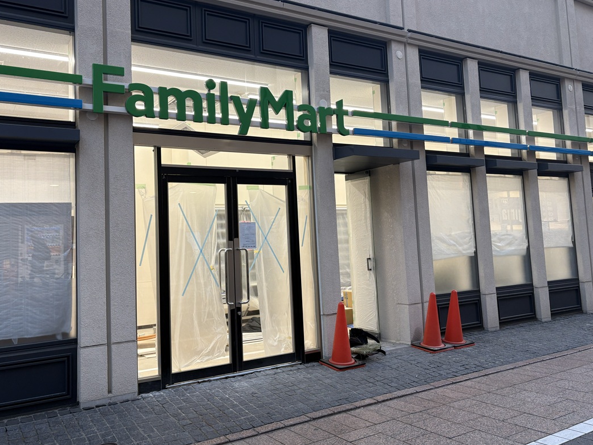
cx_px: 268
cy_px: 201
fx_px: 514
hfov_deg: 59.8
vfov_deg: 46.7
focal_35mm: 30
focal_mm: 5.96
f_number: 1.6
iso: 64
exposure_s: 1/100
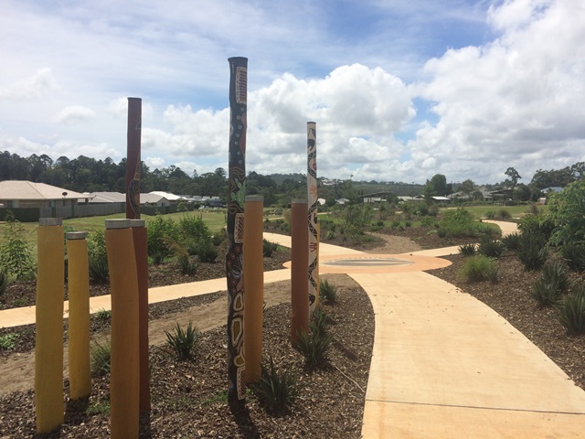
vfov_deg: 48.2
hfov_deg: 61.7
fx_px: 490
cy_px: 220
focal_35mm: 29
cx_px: 292
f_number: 2.2
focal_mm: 4.15
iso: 32
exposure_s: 1/4115
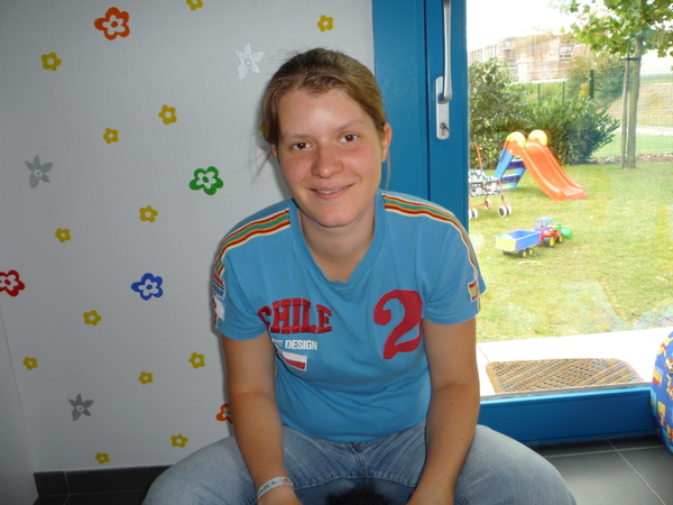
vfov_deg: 46.8
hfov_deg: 60.0
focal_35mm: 30
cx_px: 336
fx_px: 583
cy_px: 252
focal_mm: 5.2
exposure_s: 1/30
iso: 100
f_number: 3.3
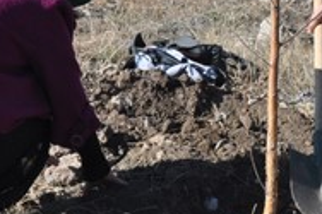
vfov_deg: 11.8
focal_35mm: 114
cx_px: 253
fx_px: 1019
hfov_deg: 17.8
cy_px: -9
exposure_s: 1/160
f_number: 13
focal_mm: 22
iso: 200
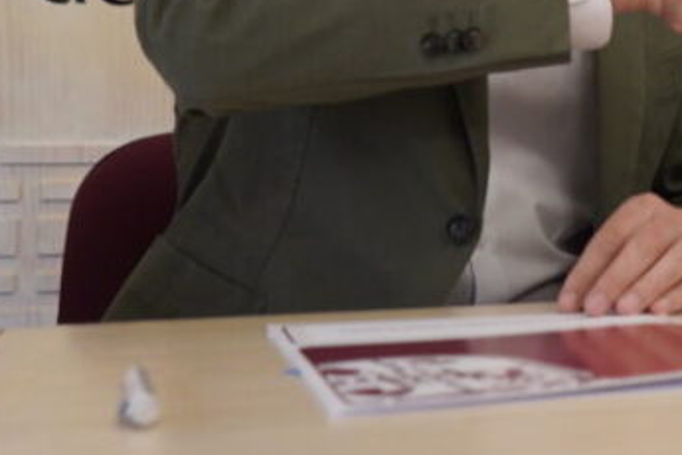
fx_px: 1572
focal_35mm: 83
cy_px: -1
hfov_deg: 21.7
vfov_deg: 16.1
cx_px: 923
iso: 2000
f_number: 4
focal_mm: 28
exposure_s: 1/160
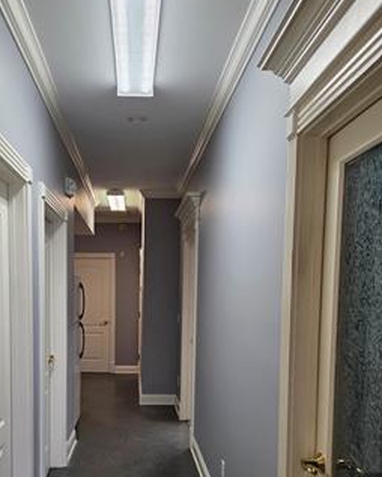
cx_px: 123
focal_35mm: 34
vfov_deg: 51.7
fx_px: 480
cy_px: 322
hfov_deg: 42.7
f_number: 1.8
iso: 125
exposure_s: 1/120
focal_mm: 5.4
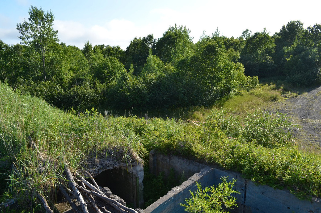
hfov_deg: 67.5
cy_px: 106
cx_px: 160
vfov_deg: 47.7
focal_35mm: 27
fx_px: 240
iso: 140
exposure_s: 1/250
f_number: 8
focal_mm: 18
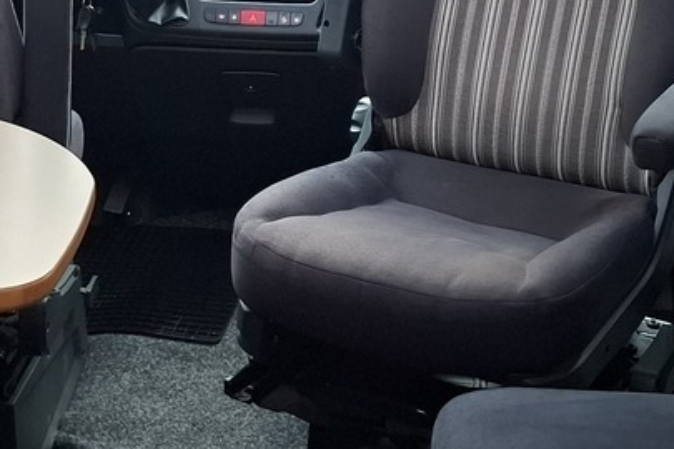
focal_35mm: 85
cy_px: -28
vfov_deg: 15.7
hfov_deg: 23.8
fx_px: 1591
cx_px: 200
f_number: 1.8
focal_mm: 5.54
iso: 250
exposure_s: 1/33
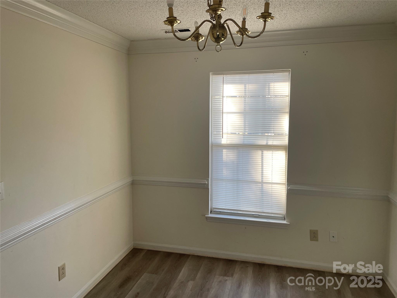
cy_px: 149
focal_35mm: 26
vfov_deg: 53.1
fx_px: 298
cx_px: 198
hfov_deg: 67.3
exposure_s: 1/60
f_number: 1.6
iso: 64
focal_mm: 4.2
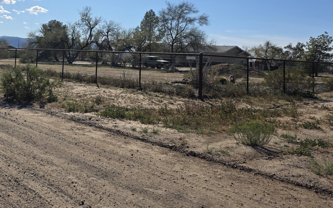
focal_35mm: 39
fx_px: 354
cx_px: 112
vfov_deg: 31.8
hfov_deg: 49.5
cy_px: 40
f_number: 1.7
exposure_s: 1/7944
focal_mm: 6.3
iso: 64
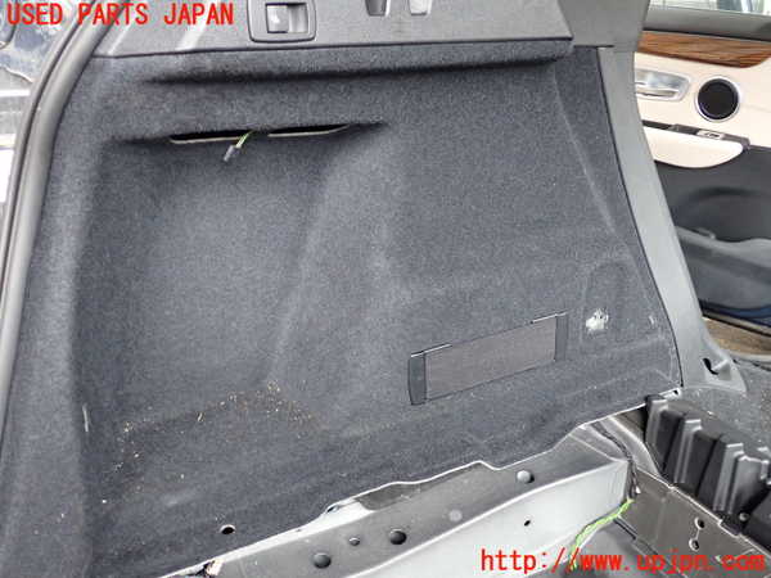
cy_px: 289
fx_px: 668
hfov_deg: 60.0
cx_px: 386
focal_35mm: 30
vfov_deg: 46.8
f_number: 2.3
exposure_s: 1/30
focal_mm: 5.4
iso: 400
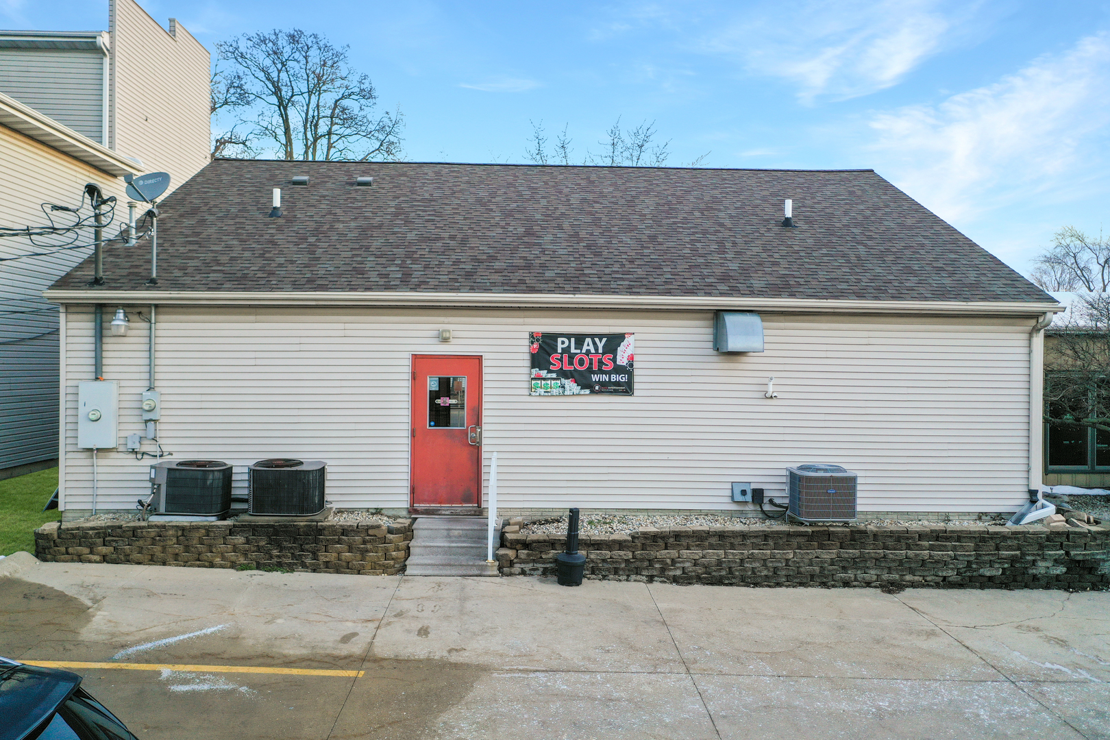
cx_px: 555
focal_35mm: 28
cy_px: 370
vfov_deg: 46.4
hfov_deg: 65.5
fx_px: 863
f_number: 2.8
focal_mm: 10.26
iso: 100
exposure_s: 1/120
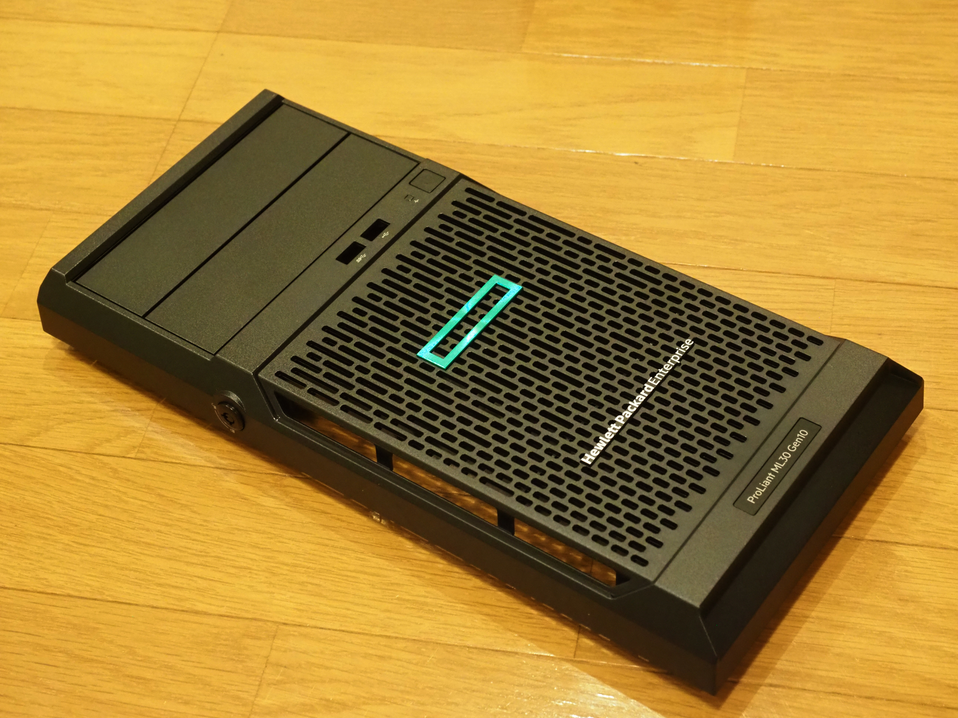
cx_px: 479
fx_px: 1771
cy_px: 359
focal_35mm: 64
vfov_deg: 22.9
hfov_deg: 30.3
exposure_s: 1/40
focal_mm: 32
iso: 6400
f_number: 5.6
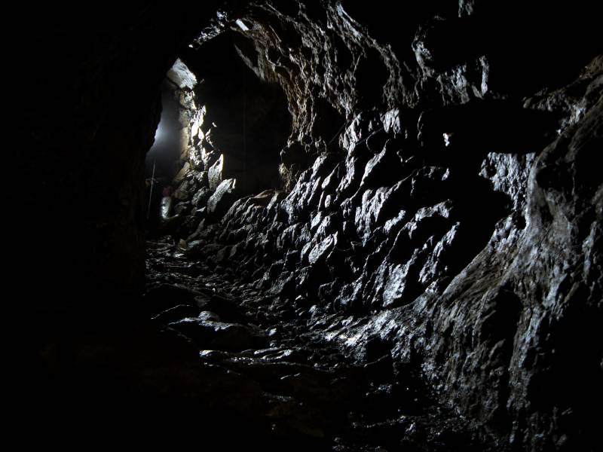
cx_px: 302
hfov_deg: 47.9
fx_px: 679
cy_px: 226
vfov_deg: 36.8
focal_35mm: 39
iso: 80
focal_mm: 6.6
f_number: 3.5
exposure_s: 6
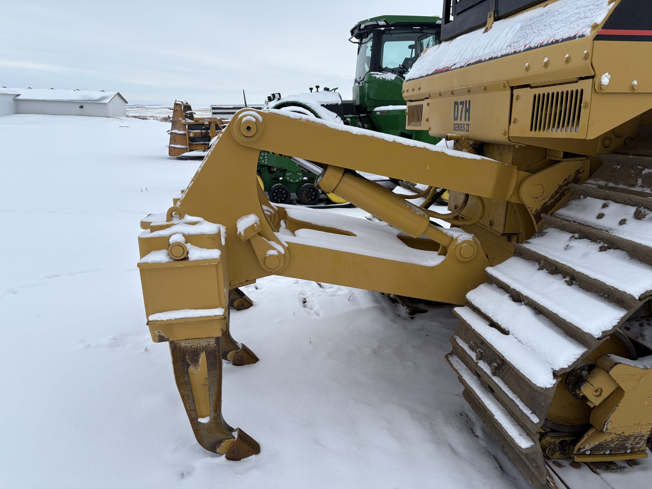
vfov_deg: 53.1
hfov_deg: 67.3
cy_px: 244
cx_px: 326
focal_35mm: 26
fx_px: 490
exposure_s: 1/2012
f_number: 1.6
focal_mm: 5.96
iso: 50
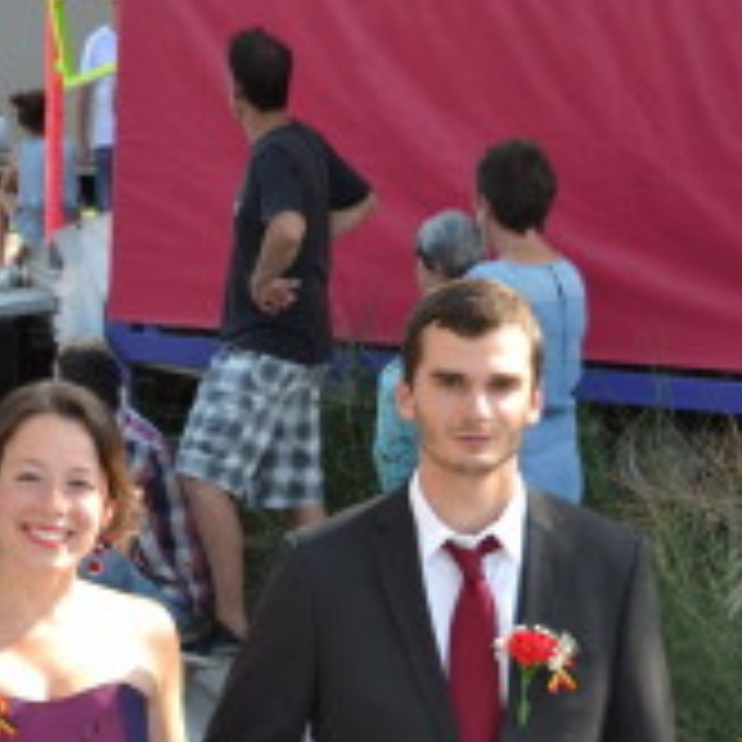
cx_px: 198
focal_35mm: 178
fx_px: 4317
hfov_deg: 9.8
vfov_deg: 9.7
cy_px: 949
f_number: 5.6
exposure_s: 1/125
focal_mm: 48
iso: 160
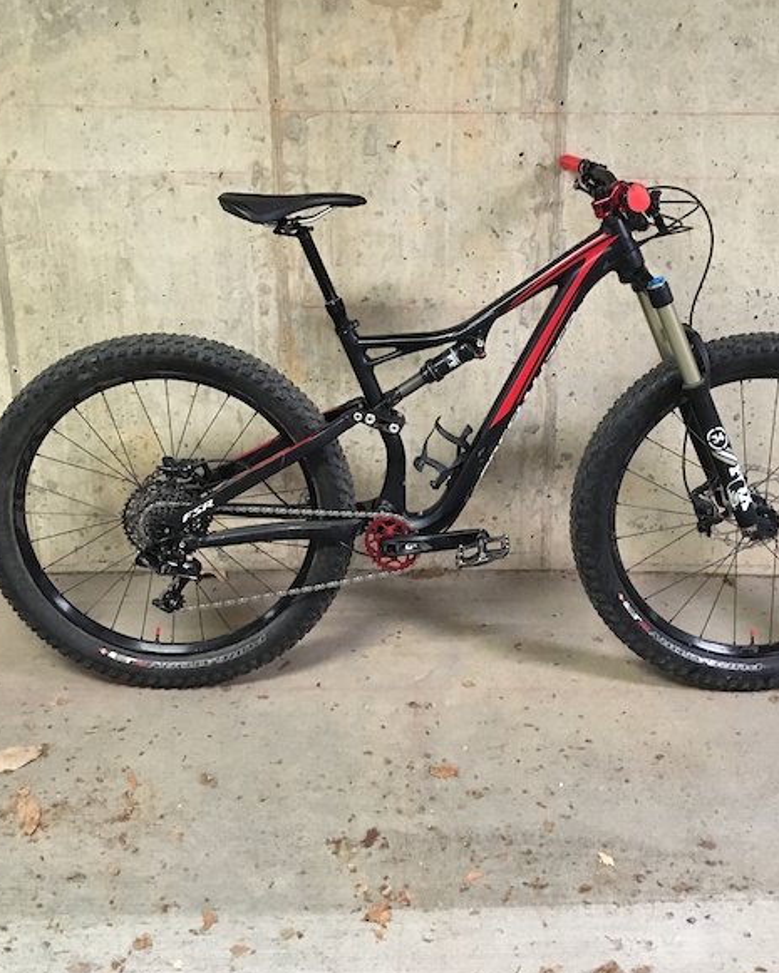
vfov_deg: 46.2
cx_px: 451
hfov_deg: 38.1
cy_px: 340
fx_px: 1124
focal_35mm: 39
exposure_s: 1/15
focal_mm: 4.15
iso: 250
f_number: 2.2
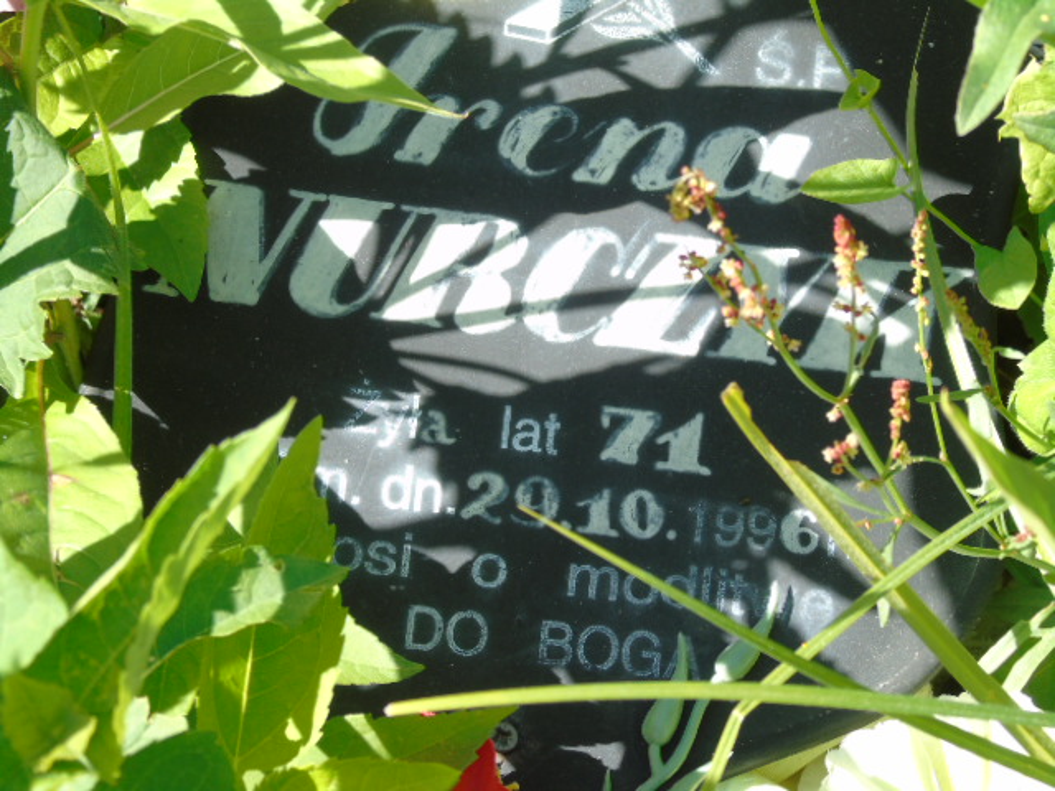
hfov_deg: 9.3
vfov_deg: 7.0
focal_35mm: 212
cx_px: 528
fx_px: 6461
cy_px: 396
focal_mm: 38
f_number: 4.7
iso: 100
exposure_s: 1/125
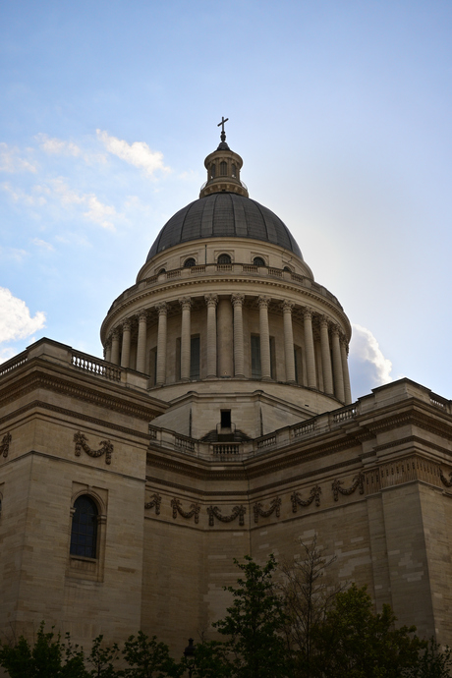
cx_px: 226
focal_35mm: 41
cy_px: 339
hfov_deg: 32.4
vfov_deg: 47.2
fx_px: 777
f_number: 11
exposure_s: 1/640
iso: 200
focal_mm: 27.5
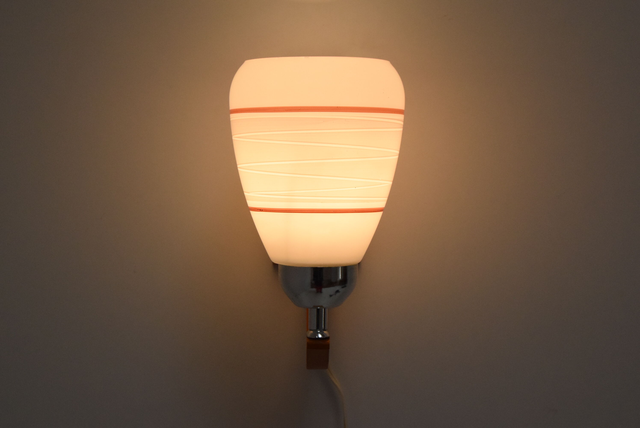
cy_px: 214
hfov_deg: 29.2
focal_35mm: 69
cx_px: 320
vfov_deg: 19.8
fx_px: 1228
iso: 1600
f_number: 13
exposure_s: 1/640
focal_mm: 46
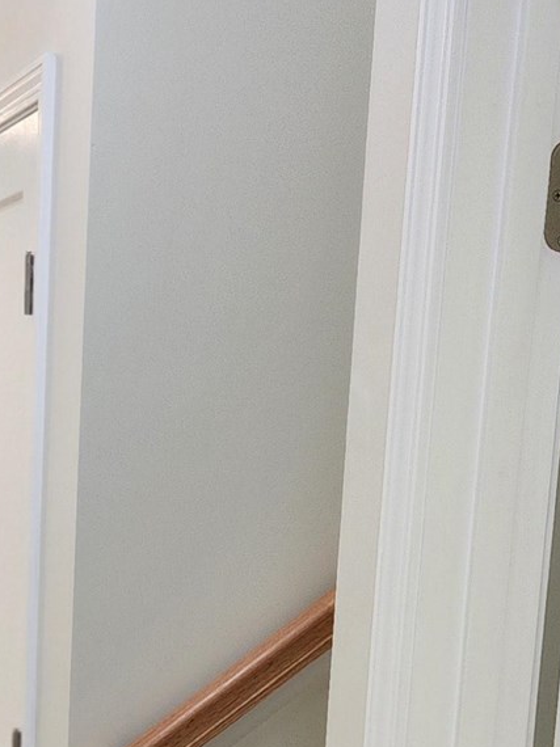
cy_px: 890
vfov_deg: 19.8
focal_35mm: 93
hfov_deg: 15.8
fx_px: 2008
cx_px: 110
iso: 125
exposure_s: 1/120
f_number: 1.8
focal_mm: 5.4
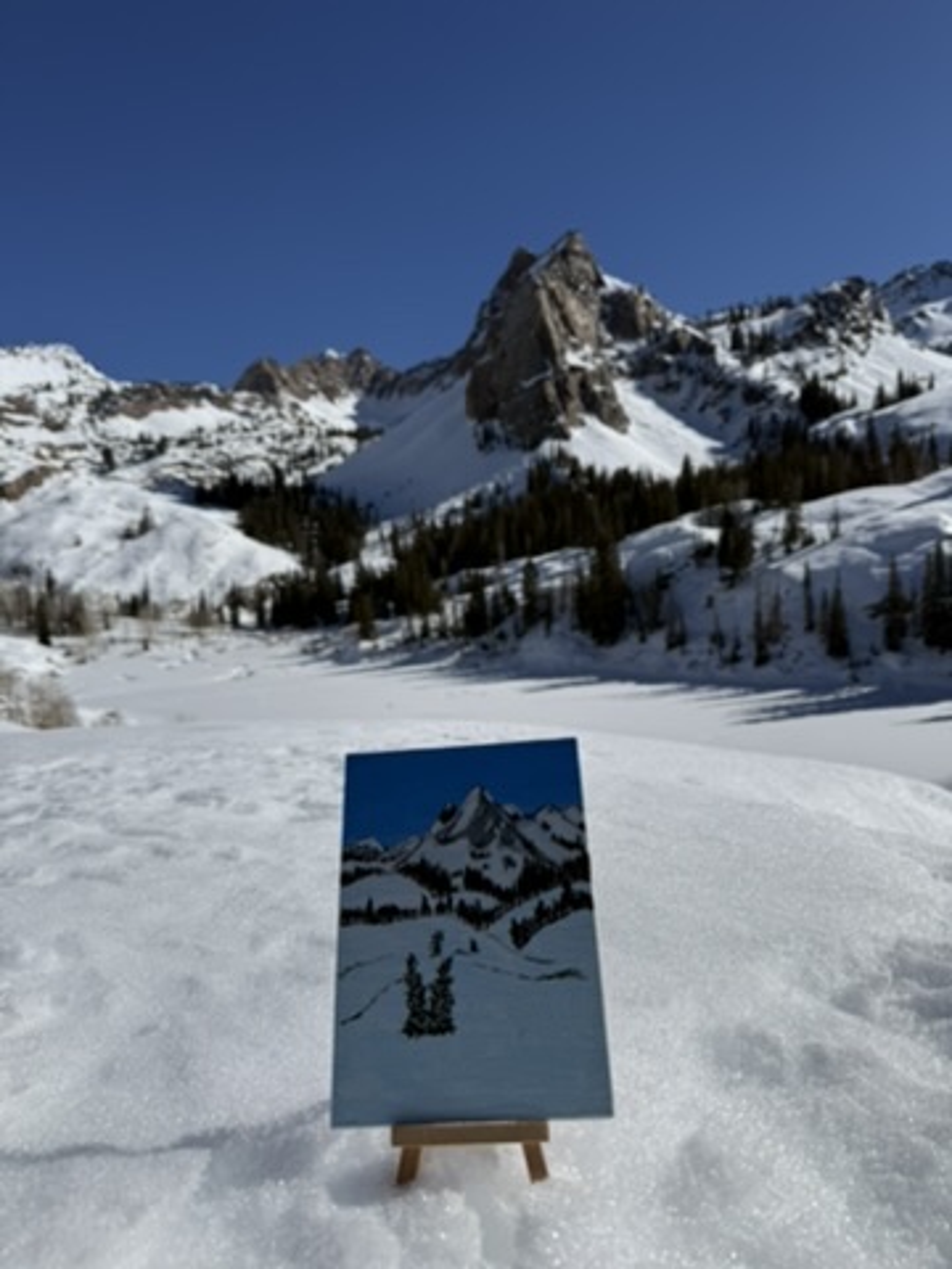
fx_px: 880
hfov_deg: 56.8
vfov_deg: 71.6
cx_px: 476
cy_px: 634
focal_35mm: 24
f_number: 1.78
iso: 64
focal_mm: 6.76
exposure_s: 1/14286
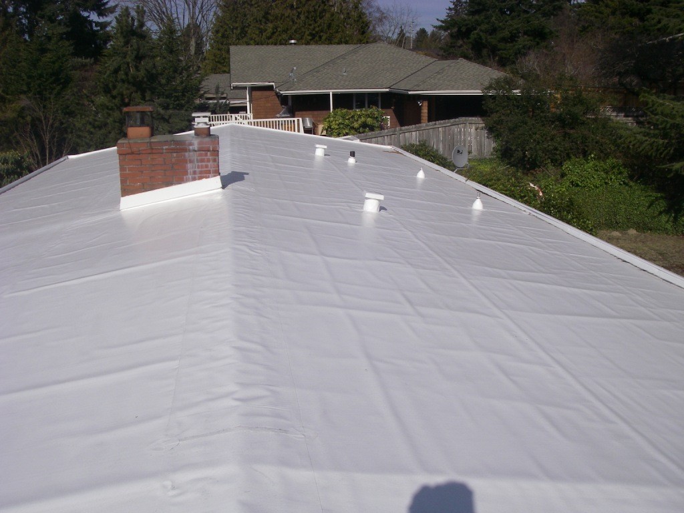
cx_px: 342
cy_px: 256
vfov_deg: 37.7
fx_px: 751
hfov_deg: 49.0
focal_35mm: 38
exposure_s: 1/640
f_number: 6.6
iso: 64
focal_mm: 6.3
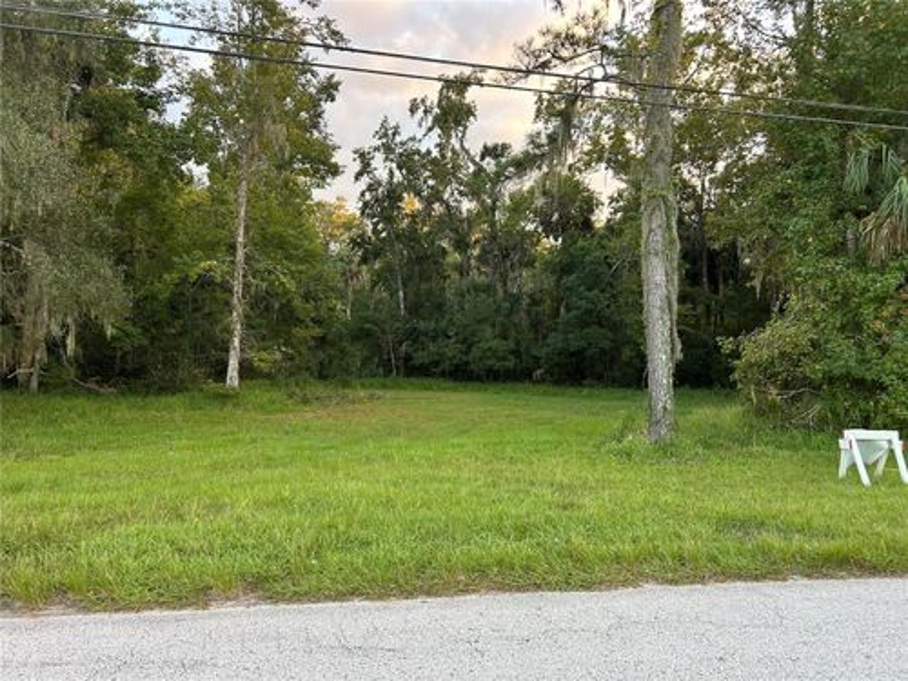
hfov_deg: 67.3
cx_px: 454
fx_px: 682
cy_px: 340
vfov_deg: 53.1
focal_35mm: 26
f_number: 1.5
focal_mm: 5.7
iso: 80
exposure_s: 1/121
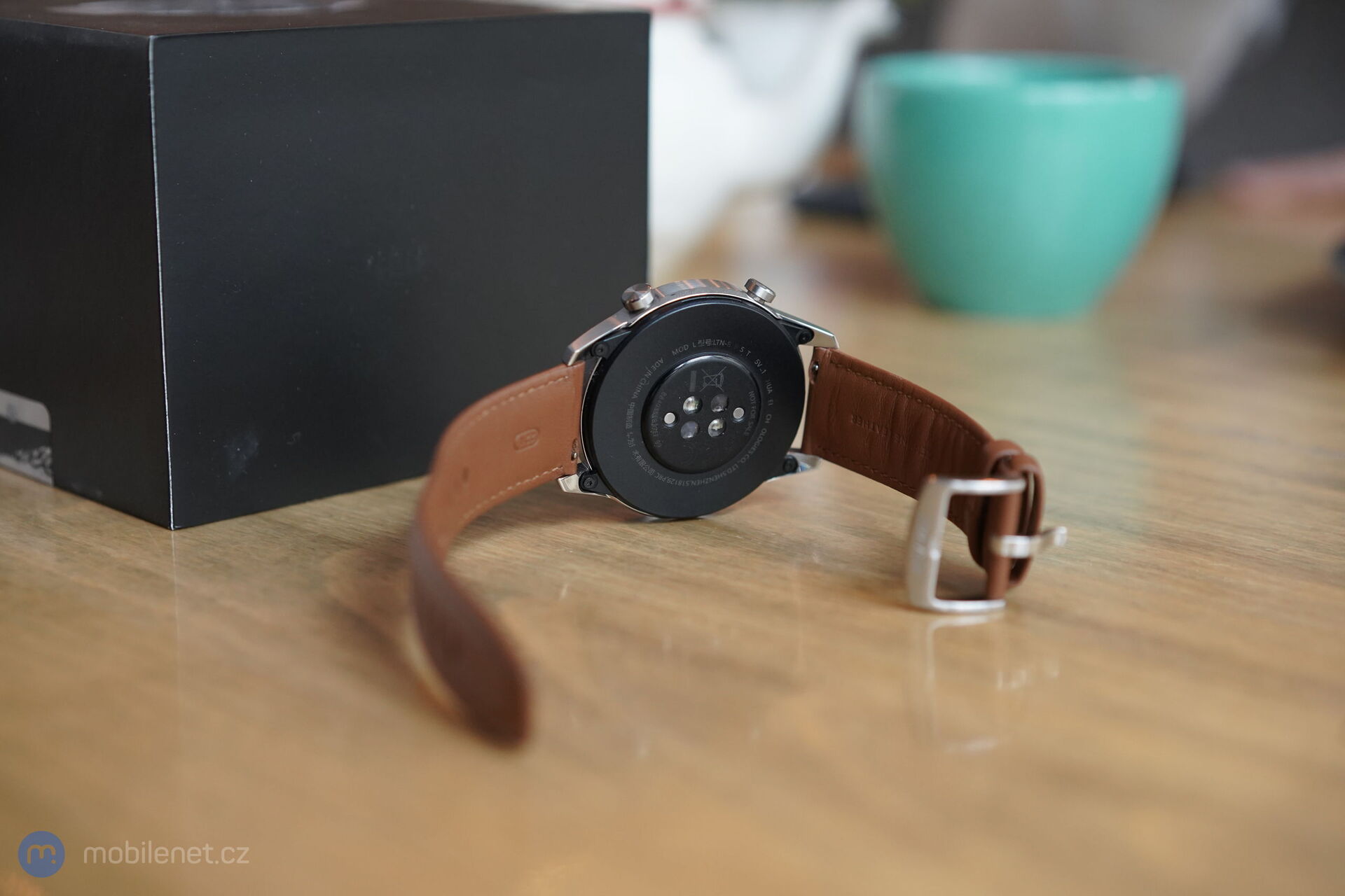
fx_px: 2055
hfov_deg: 36.2
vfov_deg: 24.6
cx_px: 672
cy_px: 448
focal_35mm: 55
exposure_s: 1/250
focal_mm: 55
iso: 2000
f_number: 3.5
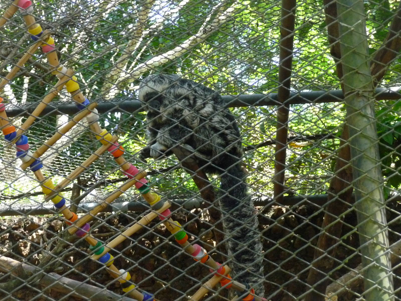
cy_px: 150
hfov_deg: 17.6
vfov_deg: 13.2
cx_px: 200
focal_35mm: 112
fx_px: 1297
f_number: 4.7
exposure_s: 1/200
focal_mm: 19.1
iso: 500
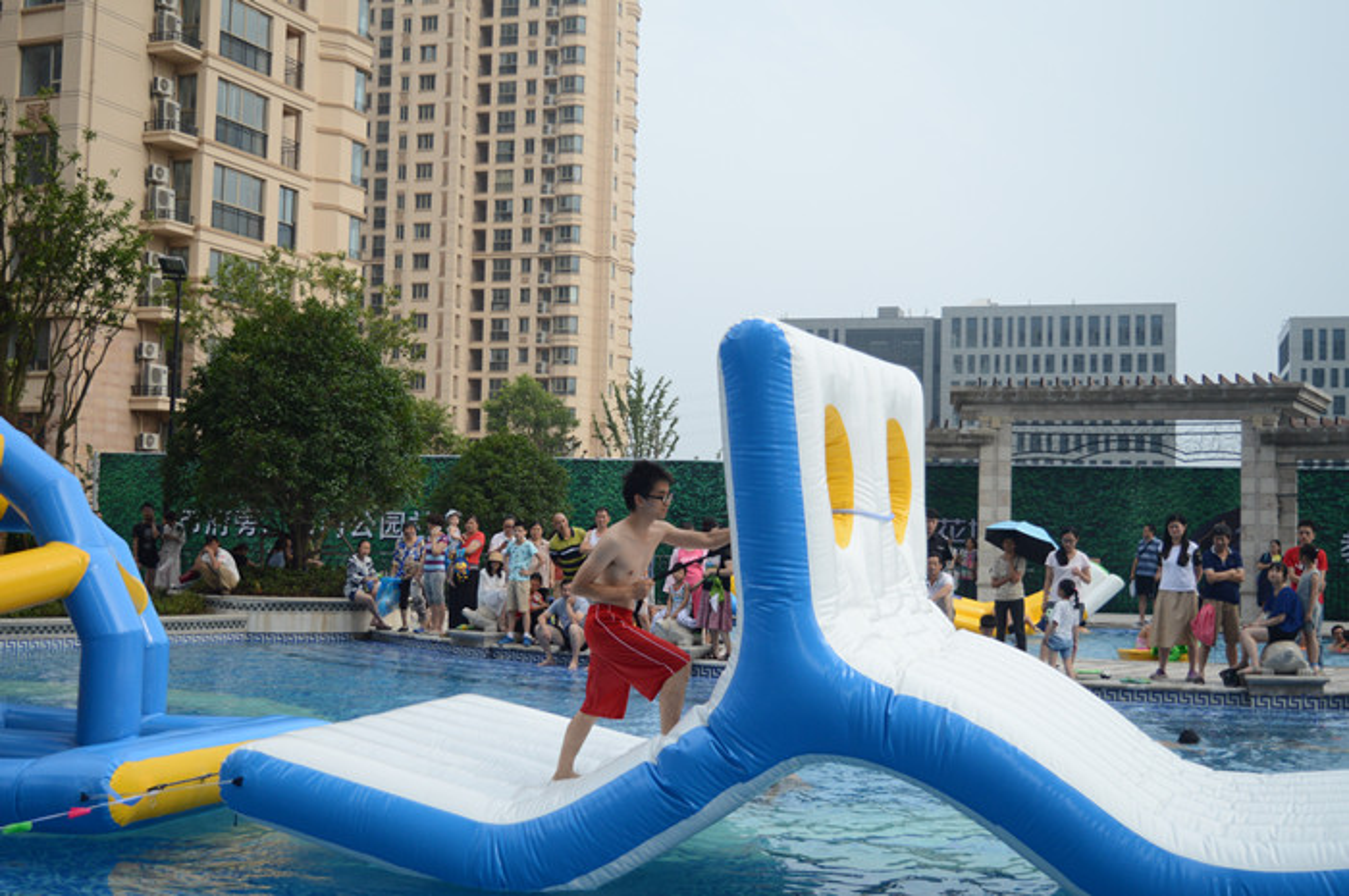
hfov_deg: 46.4
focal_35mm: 42
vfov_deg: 31.8
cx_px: 674
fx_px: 1572
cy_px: 448
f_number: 4.2
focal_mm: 28
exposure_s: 1/1600
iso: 400
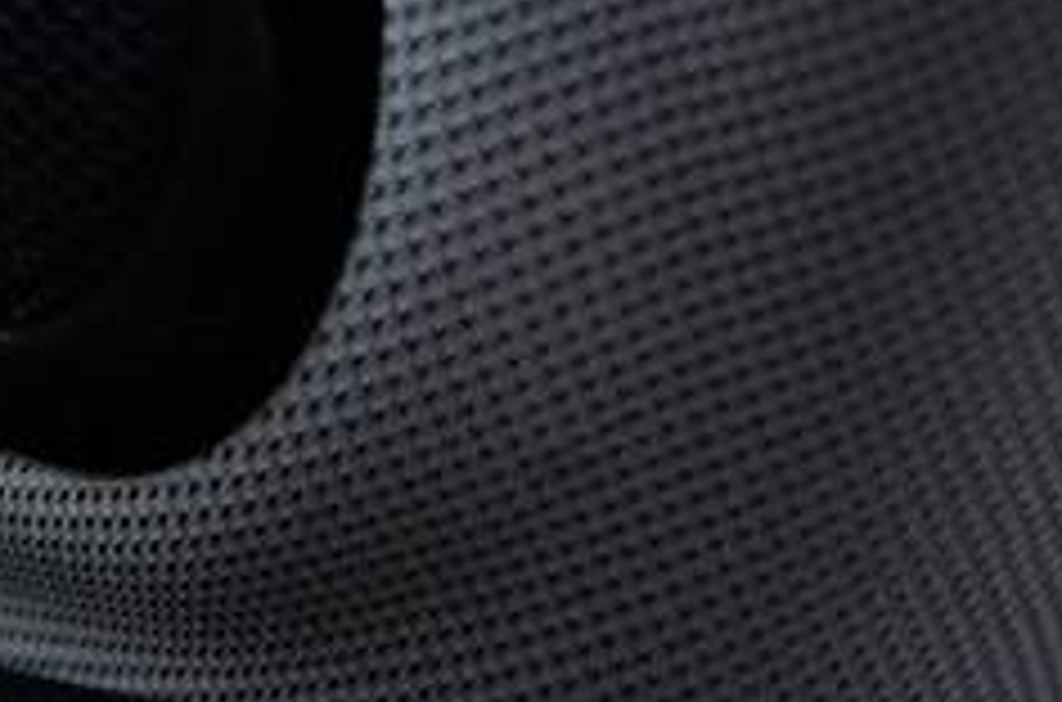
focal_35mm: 315
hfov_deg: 6.5
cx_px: -279
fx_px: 9268
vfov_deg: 4.3
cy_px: -320
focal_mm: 62
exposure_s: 1/60
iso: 450
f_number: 5.3
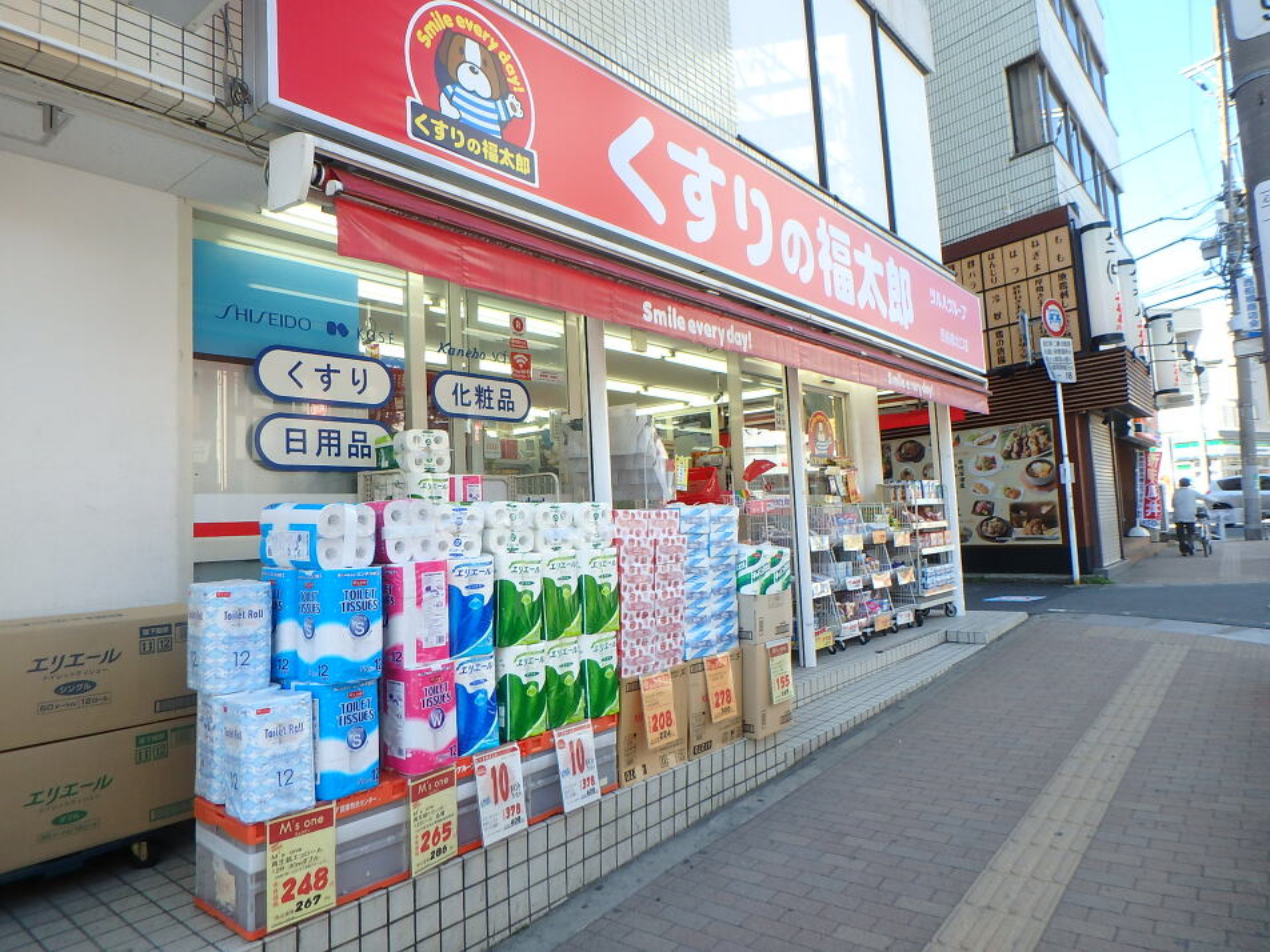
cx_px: 635
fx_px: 844
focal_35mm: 23
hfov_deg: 73.9
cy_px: 476
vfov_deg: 58.9
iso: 125
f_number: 3.8
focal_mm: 4
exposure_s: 1/200
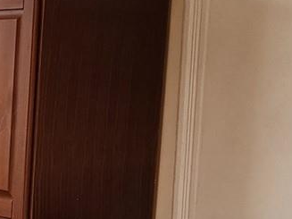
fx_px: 1214
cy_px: 351
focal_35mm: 144
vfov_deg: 9.9
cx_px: -254
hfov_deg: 12.4
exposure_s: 1/120
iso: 100
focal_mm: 6.4
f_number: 1.8
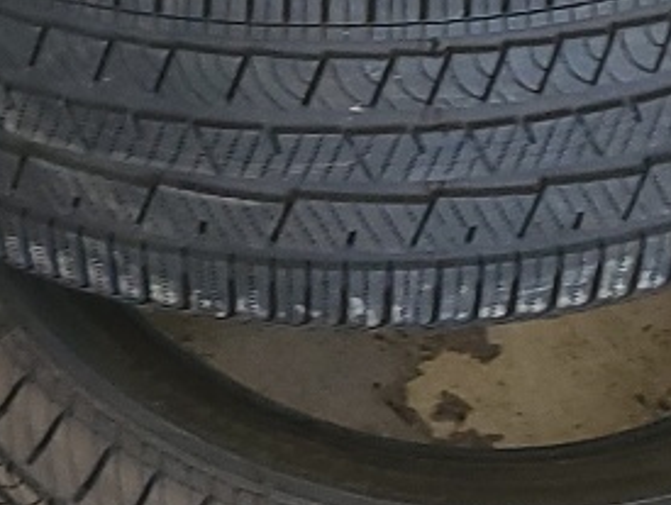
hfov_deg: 12.5
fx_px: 2931
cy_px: -222
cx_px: -315
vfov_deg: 9.6
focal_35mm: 151
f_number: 1.5
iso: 78
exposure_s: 1/60.2
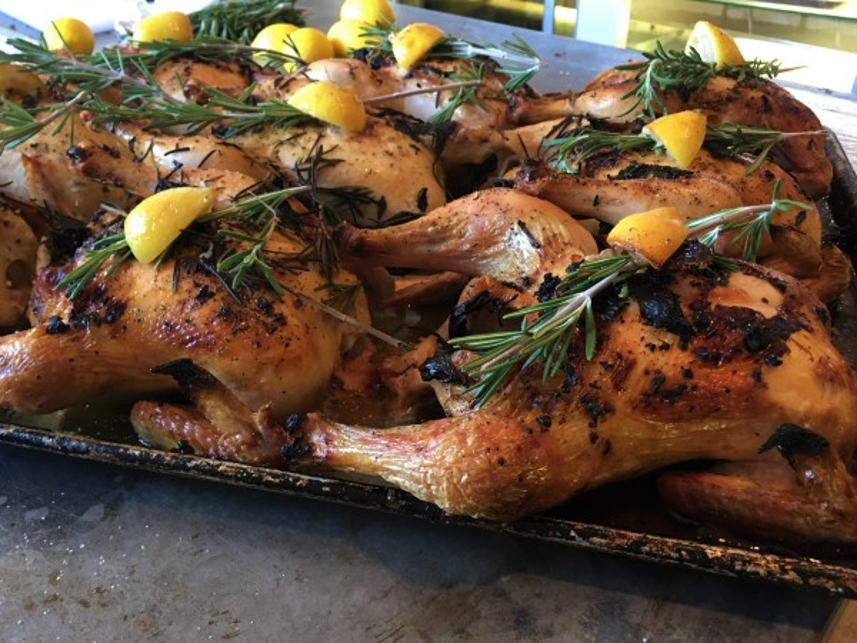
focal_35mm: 29
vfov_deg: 48.2
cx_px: 428
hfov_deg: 61.7
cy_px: 322
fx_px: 718
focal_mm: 4.15
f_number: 2.2
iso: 125
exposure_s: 1/30
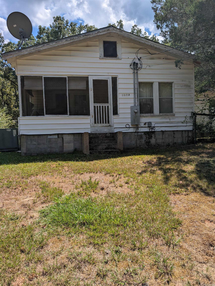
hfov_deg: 56.9
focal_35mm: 24
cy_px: 143
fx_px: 198
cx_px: 108
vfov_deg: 71.5
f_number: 1.68
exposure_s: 1/1212
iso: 16
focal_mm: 6.9
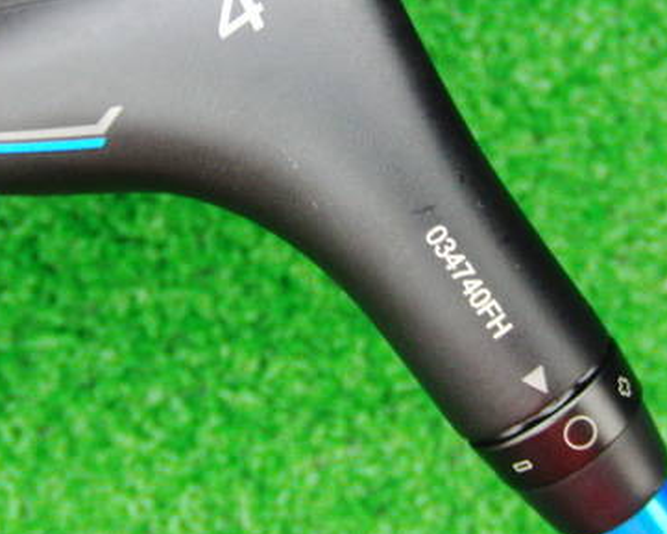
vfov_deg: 23.7
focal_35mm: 64
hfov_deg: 29.6
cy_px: 161
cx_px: 362
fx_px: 1264
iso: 400
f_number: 3.6
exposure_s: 1/15
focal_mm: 6.42
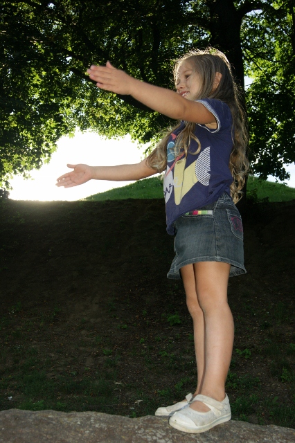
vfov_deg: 43.6
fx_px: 554
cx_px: 148
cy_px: 222
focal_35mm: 45
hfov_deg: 29.8
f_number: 8
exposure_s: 1/160
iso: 100
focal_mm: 30
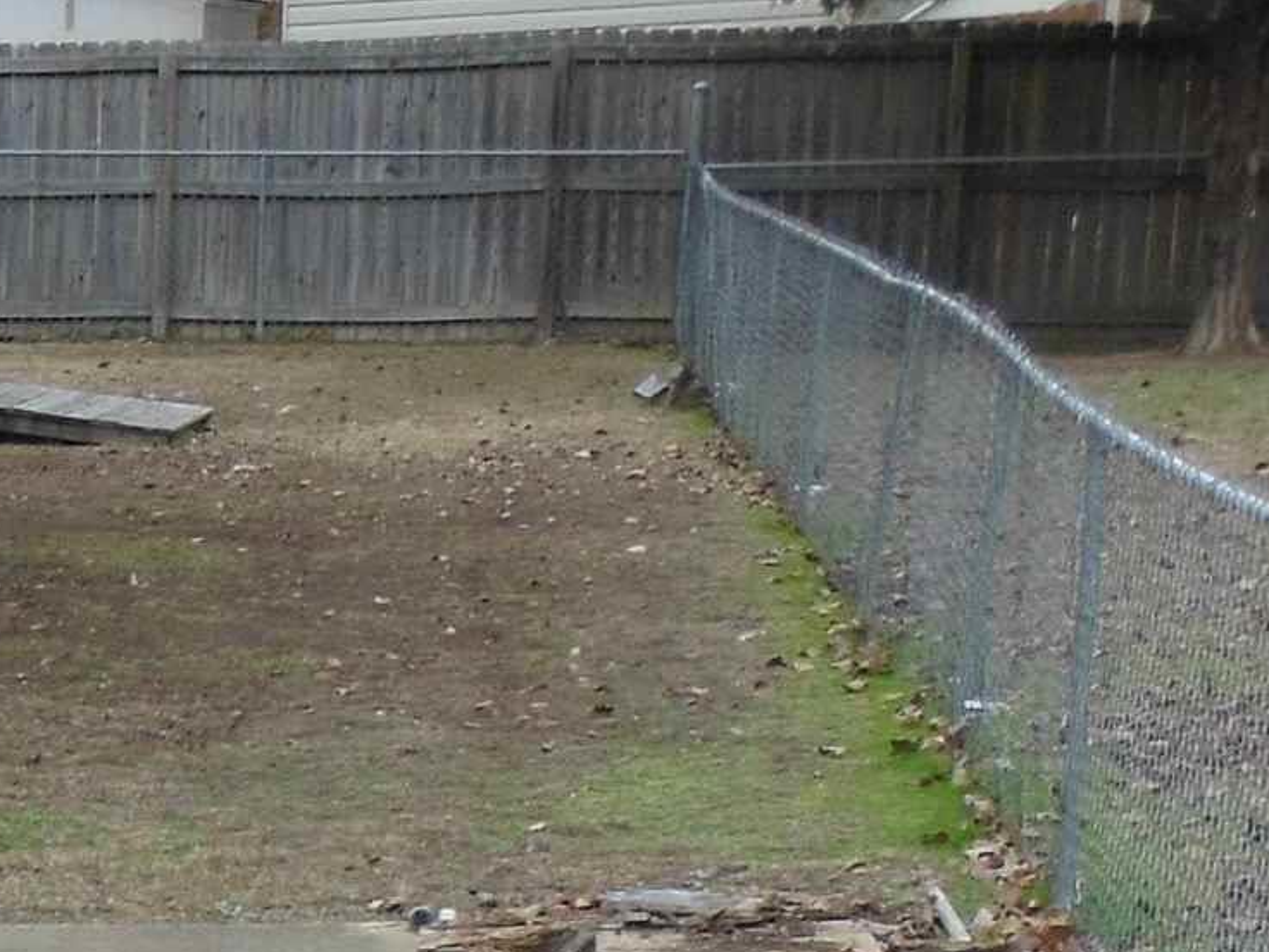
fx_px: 4436
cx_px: -634
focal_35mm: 121
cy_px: 1956
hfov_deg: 15.1
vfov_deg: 11.0
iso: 125
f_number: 3.3
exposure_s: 1/400
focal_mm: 5.2
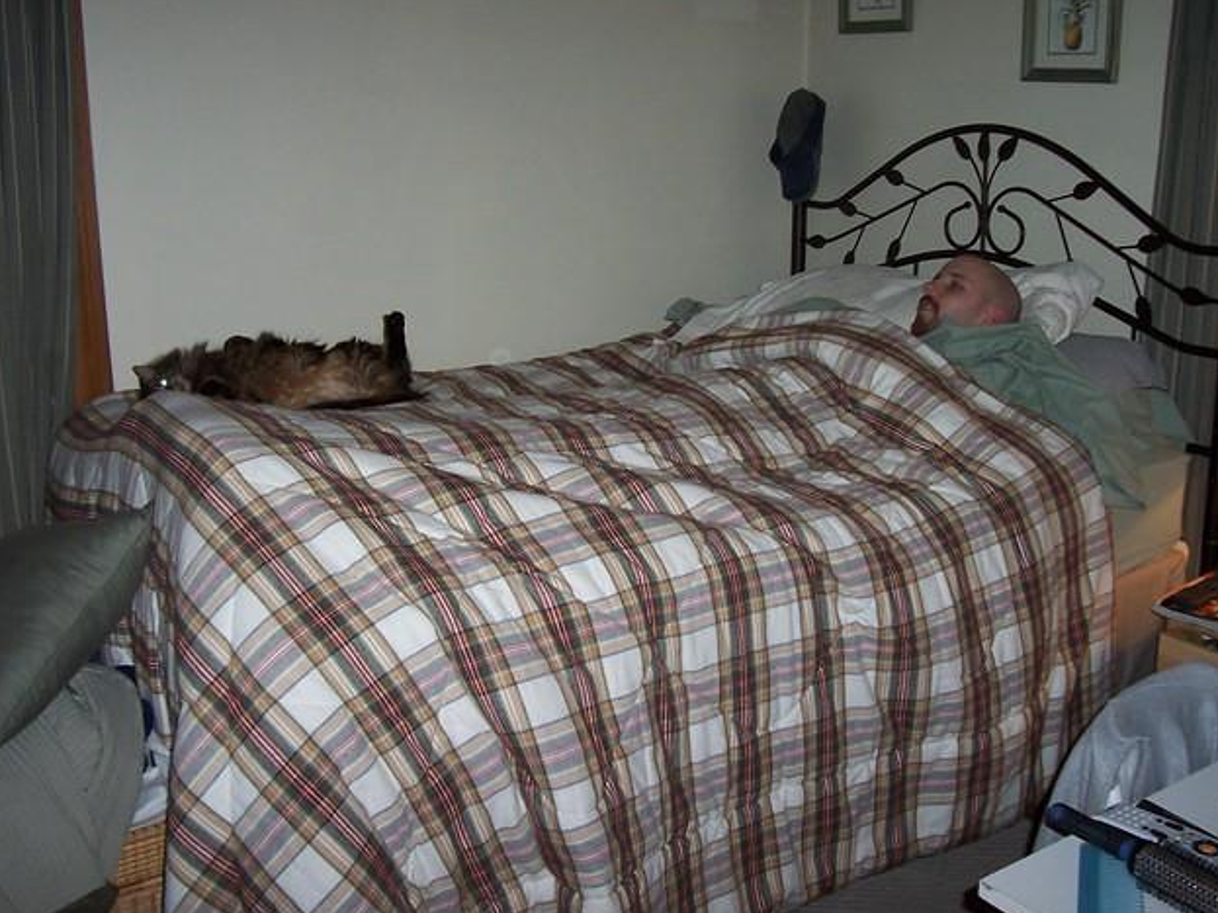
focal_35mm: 38
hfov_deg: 49.0
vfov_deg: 37.7
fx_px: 1337
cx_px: 620
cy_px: 452
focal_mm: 5.6
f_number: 2.8
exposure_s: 1/60
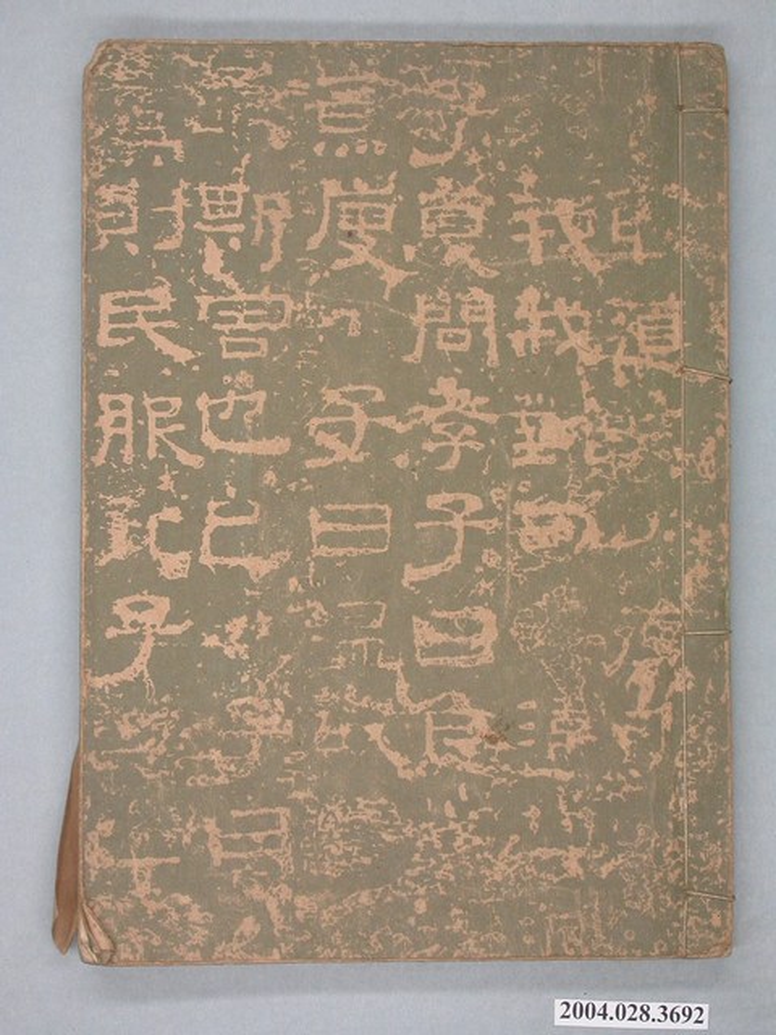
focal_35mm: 72
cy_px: 518
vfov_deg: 27.0
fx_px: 2152
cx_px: 388
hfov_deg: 20.4
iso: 100
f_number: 3.3
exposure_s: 1/35.1
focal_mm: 14.9
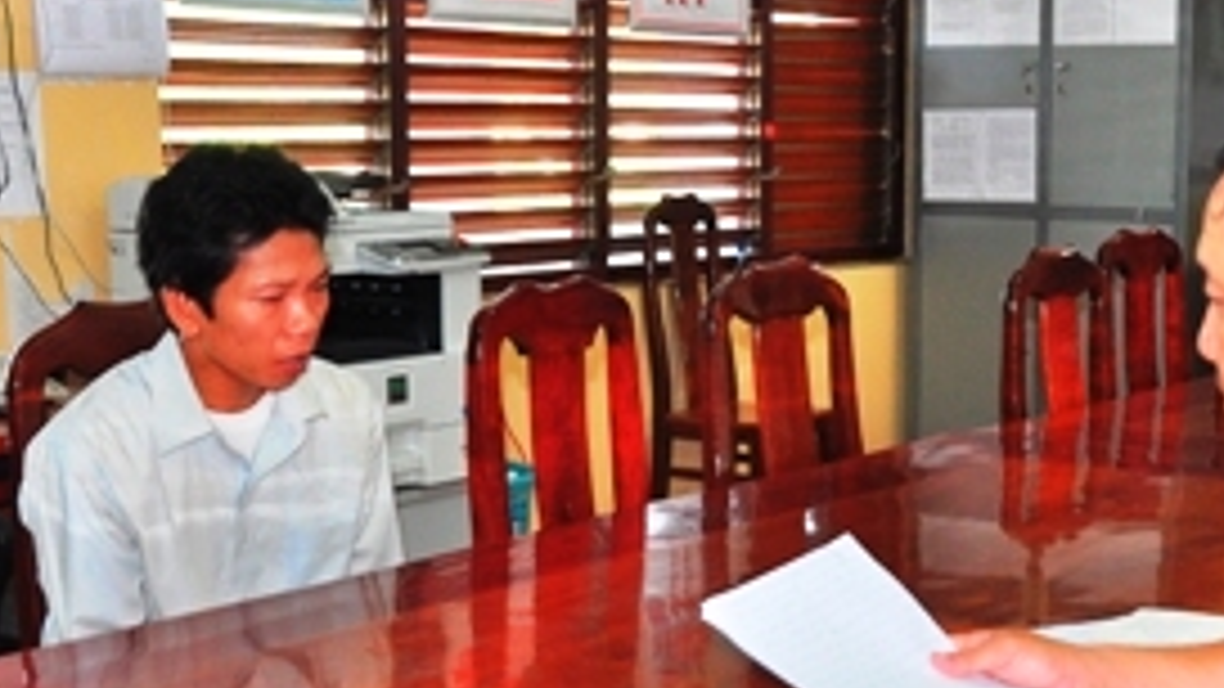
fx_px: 2012
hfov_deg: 33.4
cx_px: 868
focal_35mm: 62
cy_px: 450
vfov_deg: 19.4
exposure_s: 1/50
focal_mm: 24
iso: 500
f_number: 5
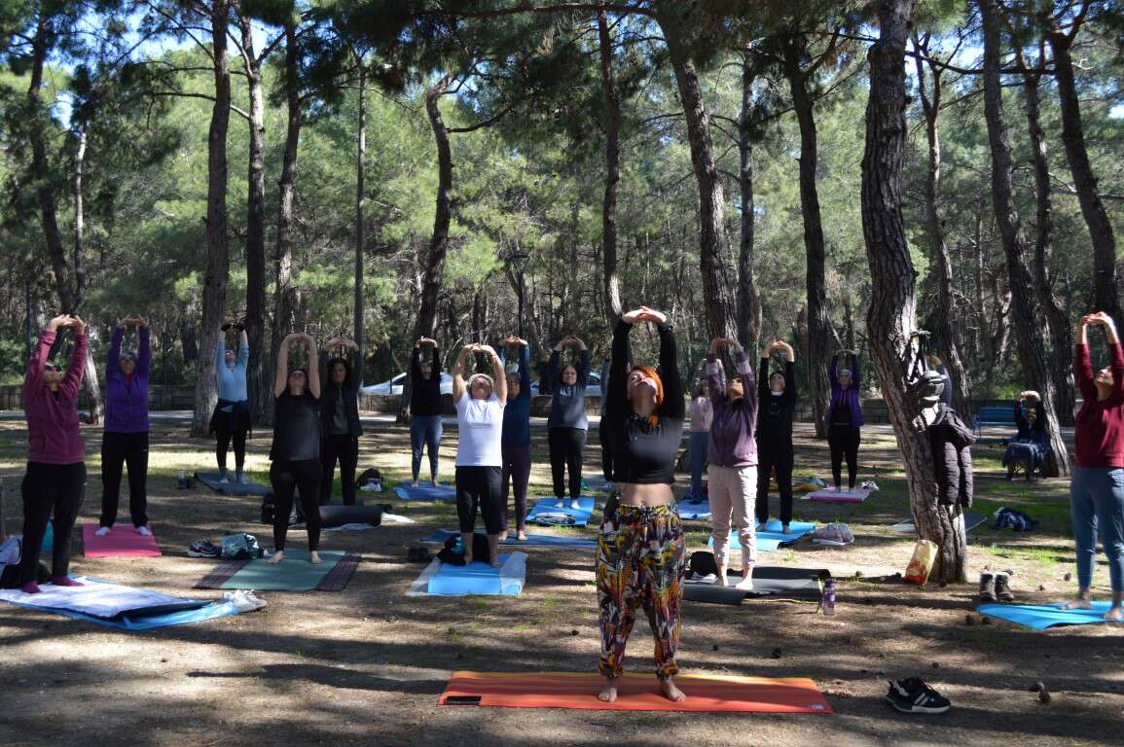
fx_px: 1217
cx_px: 562
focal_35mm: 39
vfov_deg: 34.1
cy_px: 374
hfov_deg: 49.6
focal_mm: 26
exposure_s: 1/125
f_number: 5.6
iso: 180
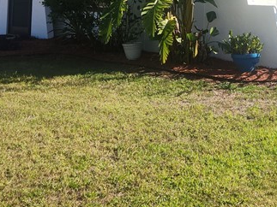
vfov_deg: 19.2
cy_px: -28
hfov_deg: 26.3
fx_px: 584
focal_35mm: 73
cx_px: 214
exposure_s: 1/1076
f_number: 1.8
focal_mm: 5.4
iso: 20
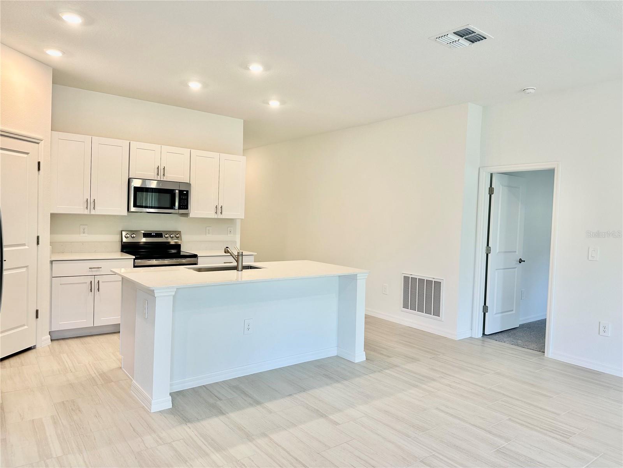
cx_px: 312
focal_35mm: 24
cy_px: 234
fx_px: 432
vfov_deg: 56.8
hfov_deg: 71.6
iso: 100
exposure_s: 1/120
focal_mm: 6.86
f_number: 1.78
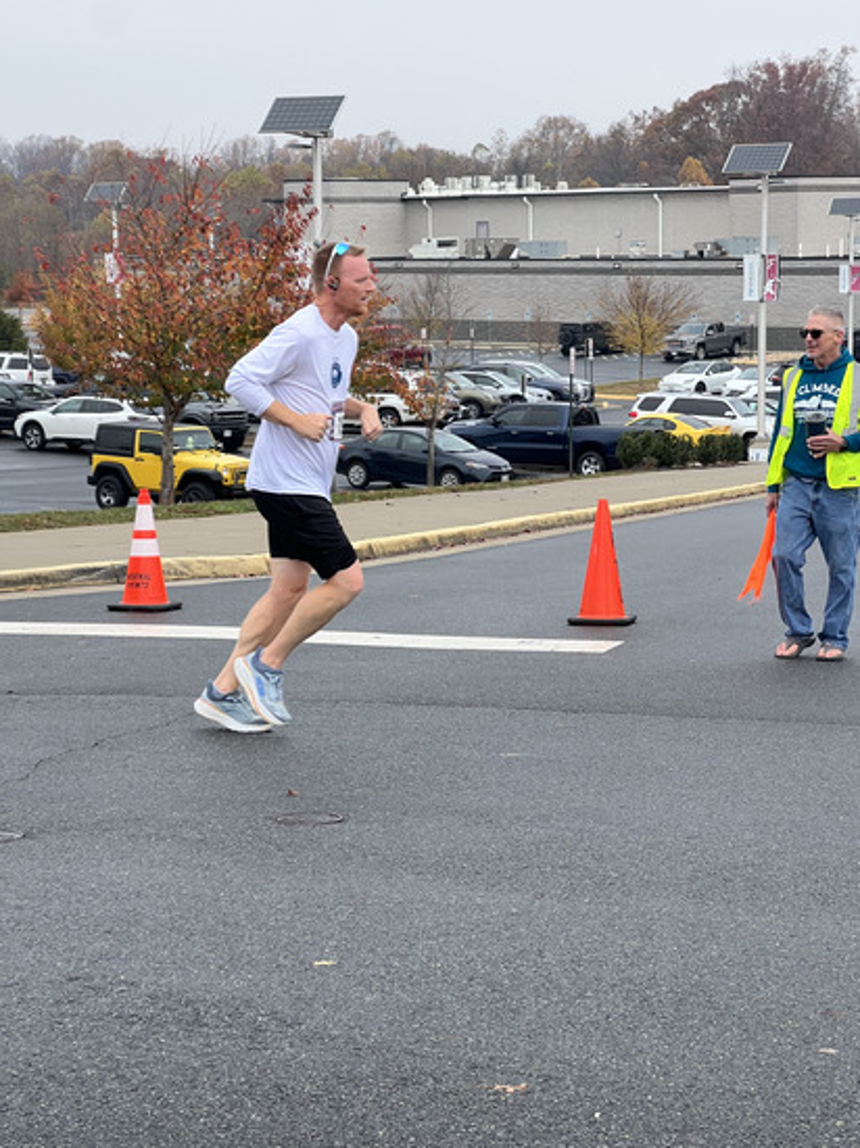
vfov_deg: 25.3
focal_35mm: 77
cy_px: 574
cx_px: 430
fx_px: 2553
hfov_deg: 19.1
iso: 32
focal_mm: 9
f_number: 2.8
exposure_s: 1/286
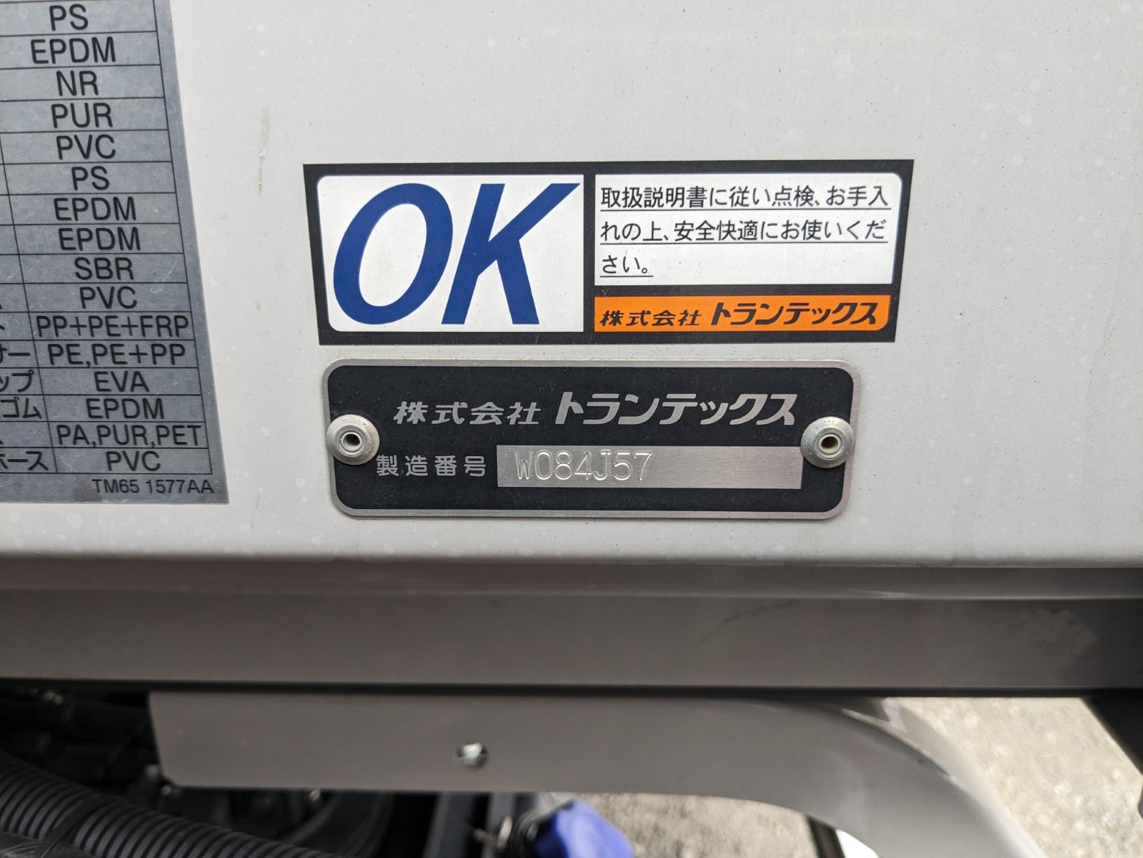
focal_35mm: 27
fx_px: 892
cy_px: 429
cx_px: 572
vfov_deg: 51.4
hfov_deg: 65.3
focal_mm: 4.38
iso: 63
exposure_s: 1/251
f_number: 1.73
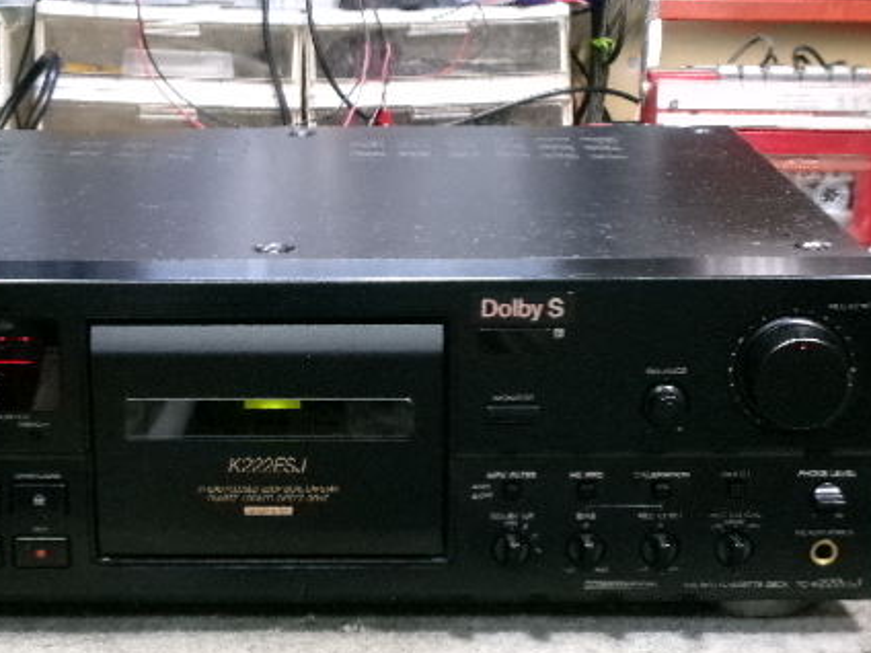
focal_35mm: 80
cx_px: 300
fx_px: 2013
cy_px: 337
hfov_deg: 24.3
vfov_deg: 18.4
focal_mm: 9.5
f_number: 4.9
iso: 624
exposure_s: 1/17
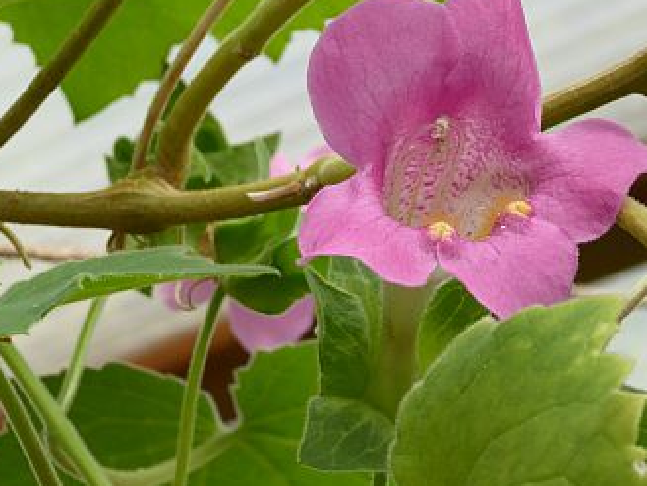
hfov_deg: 8.0
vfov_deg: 6.0
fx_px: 4618
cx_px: 301
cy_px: 134
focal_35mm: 247
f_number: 5.1
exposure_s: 1/200
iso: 100
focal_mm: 20.6
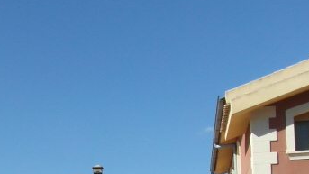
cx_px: -9
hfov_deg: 25.6
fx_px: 639
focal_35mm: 78
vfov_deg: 14.7
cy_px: 239
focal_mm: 4
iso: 80
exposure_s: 1/250
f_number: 6.6
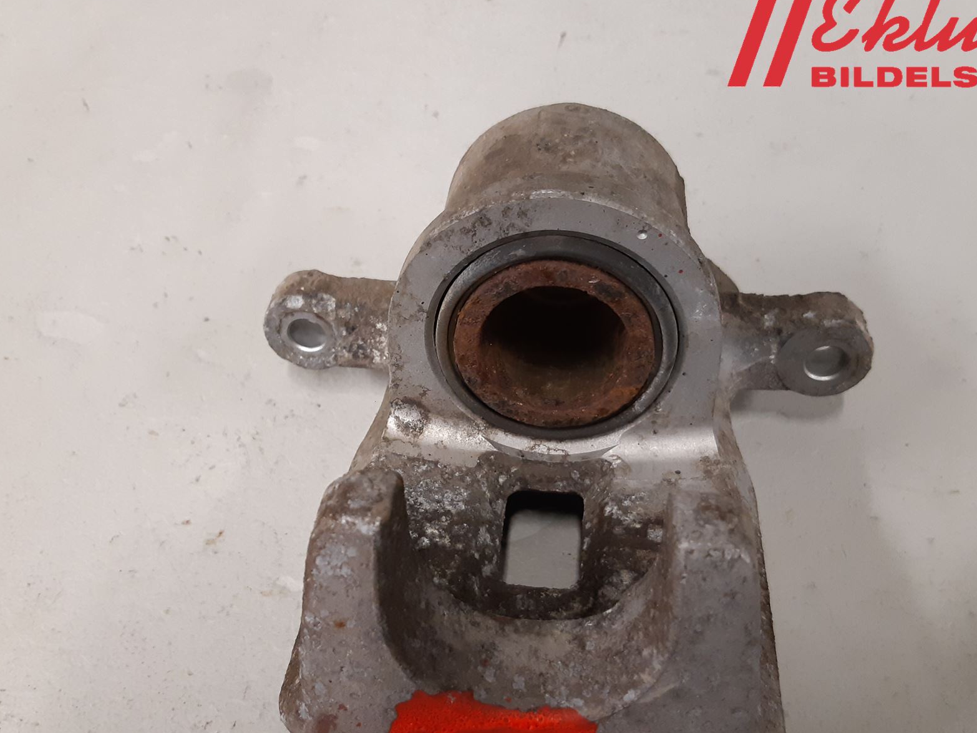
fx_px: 960
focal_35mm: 34
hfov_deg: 53.9
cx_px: 472
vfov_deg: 41.5
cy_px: 460
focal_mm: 3.93
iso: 200
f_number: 1.7
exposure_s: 1/50
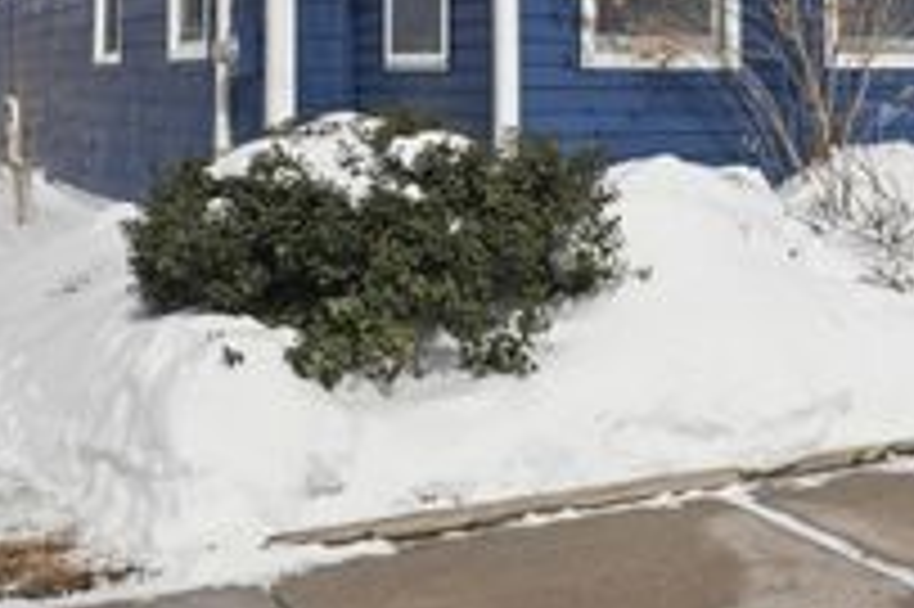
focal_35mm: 59
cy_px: -29
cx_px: 747
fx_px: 1497
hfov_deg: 32.9
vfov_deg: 21.9
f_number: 8
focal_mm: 16
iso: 640
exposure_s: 1/4000
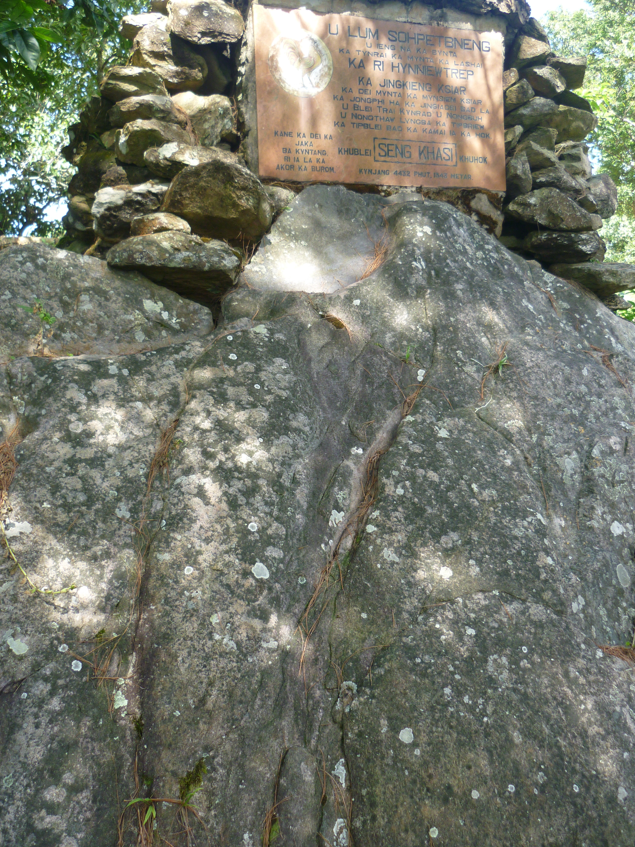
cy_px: 389
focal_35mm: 36
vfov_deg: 51.3
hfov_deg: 39.6
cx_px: 332
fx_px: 881
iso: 80
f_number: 2.8
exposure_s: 1/100
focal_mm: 5.5
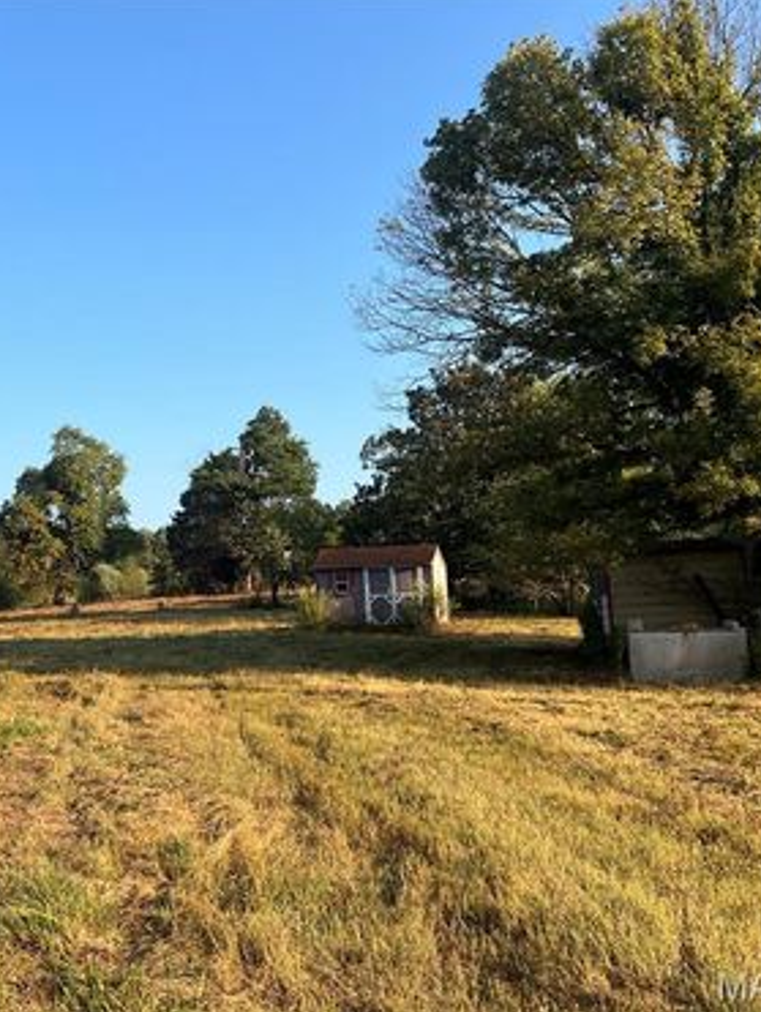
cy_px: 503
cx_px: 169
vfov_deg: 52.6
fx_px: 1024
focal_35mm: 35
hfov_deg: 39.4
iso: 50
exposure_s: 1/1869
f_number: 1.5
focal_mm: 5.7
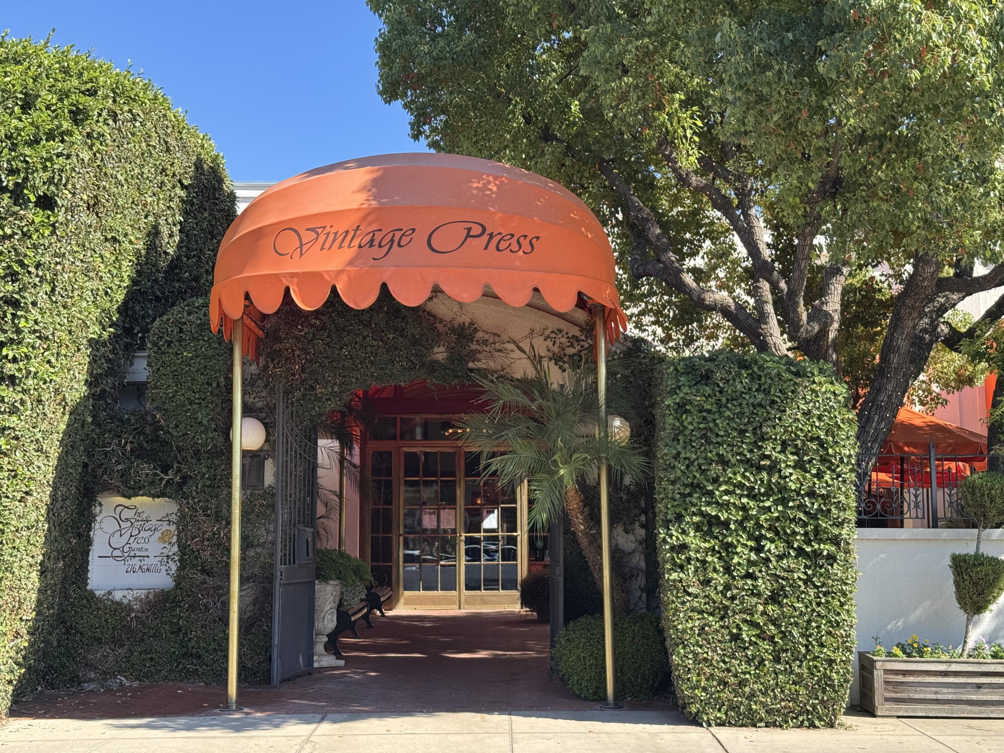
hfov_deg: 39.7
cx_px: 502
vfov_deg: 30.3
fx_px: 1392
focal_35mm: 48
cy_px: 376
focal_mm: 6.76
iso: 64
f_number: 1.78
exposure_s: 1/843
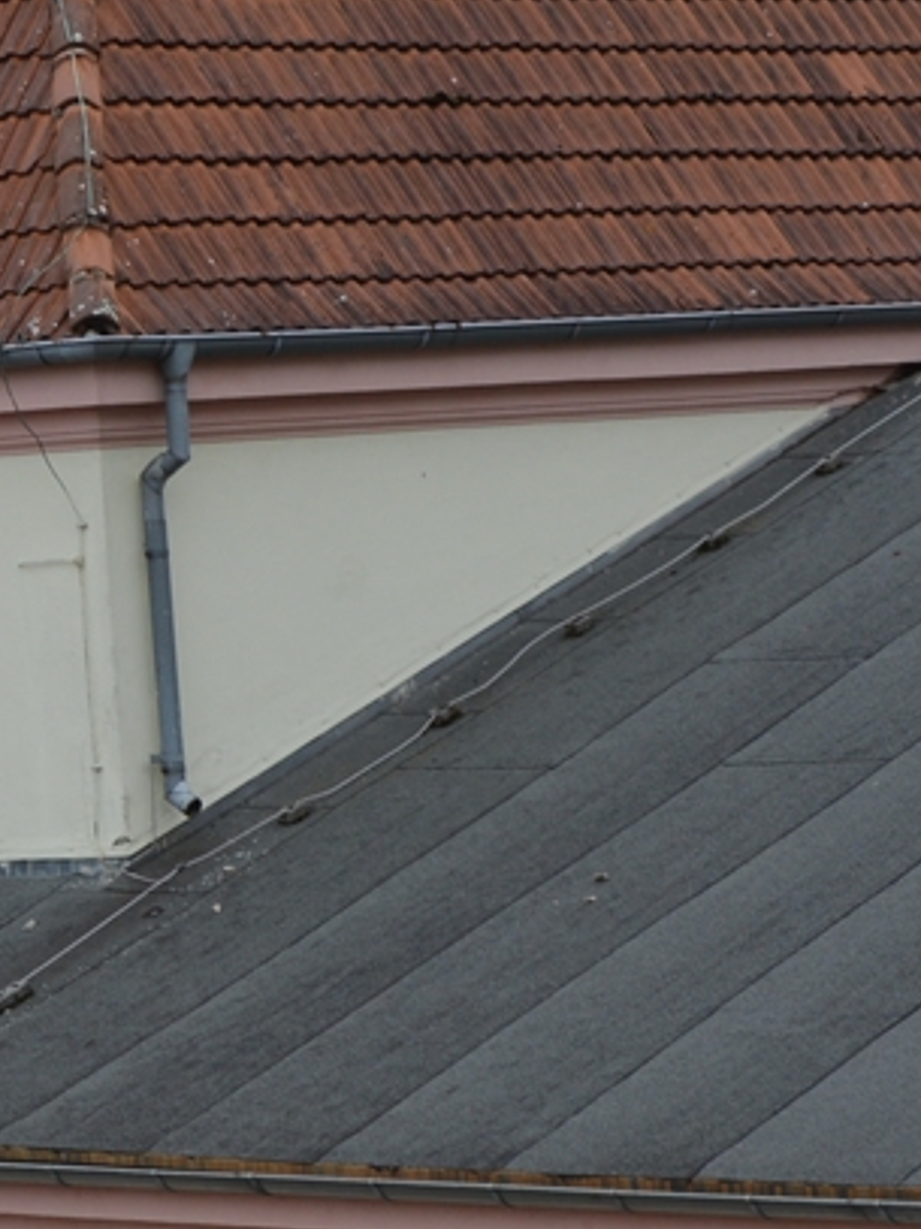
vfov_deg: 11.2
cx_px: -94
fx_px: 6243
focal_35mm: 176
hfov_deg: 8.4
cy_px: 865
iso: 200
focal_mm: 31
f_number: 8
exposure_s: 1/250
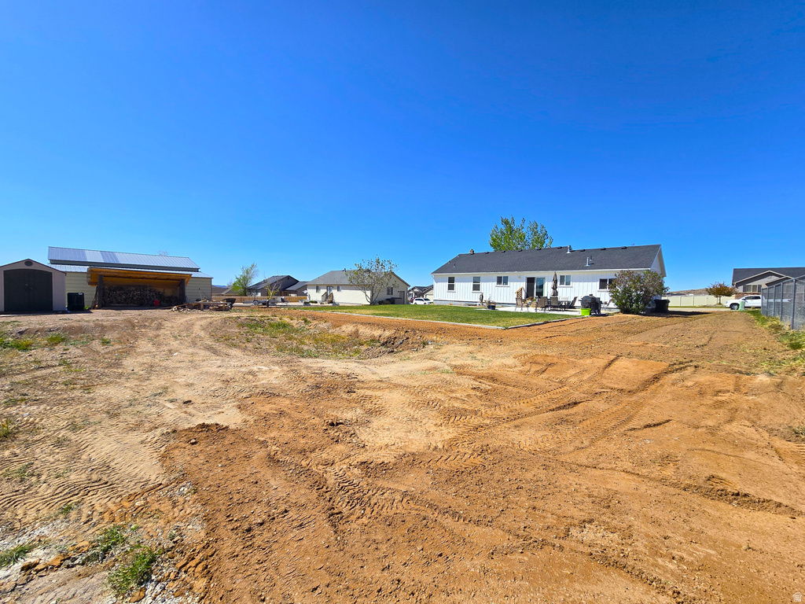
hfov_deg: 106.2
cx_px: 402
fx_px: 302
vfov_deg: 89.9
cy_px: 302
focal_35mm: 13
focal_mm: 2.2
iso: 50
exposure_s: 1/3309
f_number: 2.2
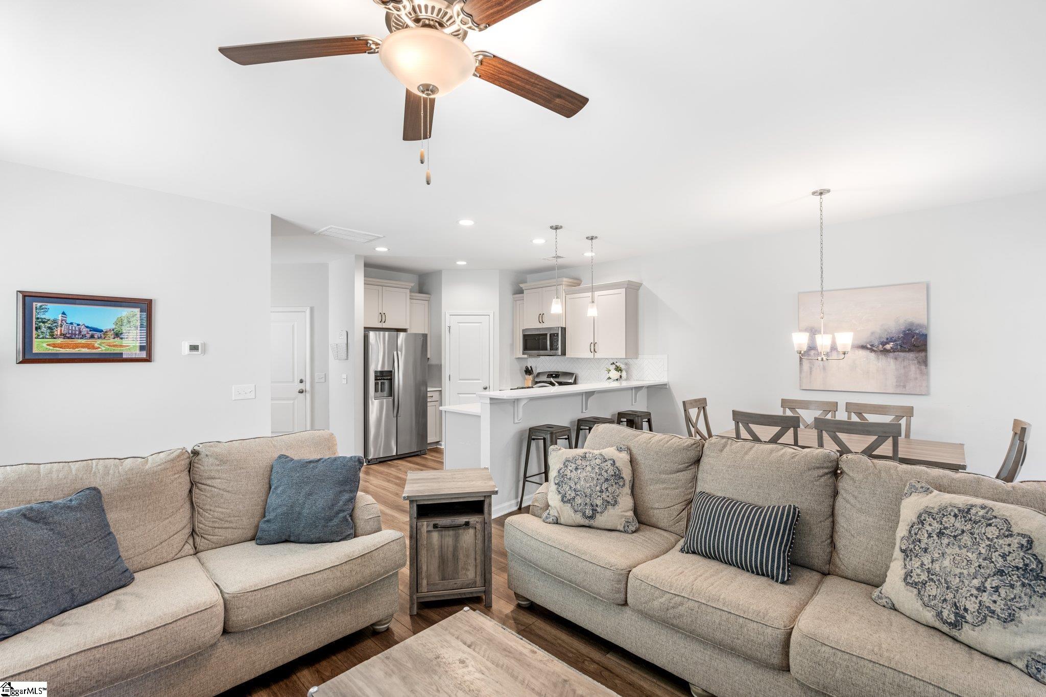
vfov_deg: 73.7
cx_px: 523
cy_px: 348
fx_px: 465
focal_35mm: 16
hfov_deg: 96.7
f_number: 8
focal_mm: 16
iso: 200
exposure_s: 1/2
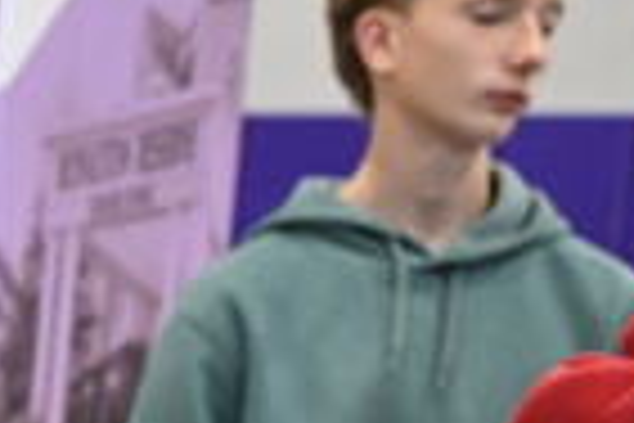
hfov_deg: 8.2
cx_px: -1241
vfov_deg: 6.1
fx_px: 3780
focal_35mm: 215
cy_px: 1060
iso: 4000
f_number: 4.5
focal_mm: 29.5
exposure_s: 1/250
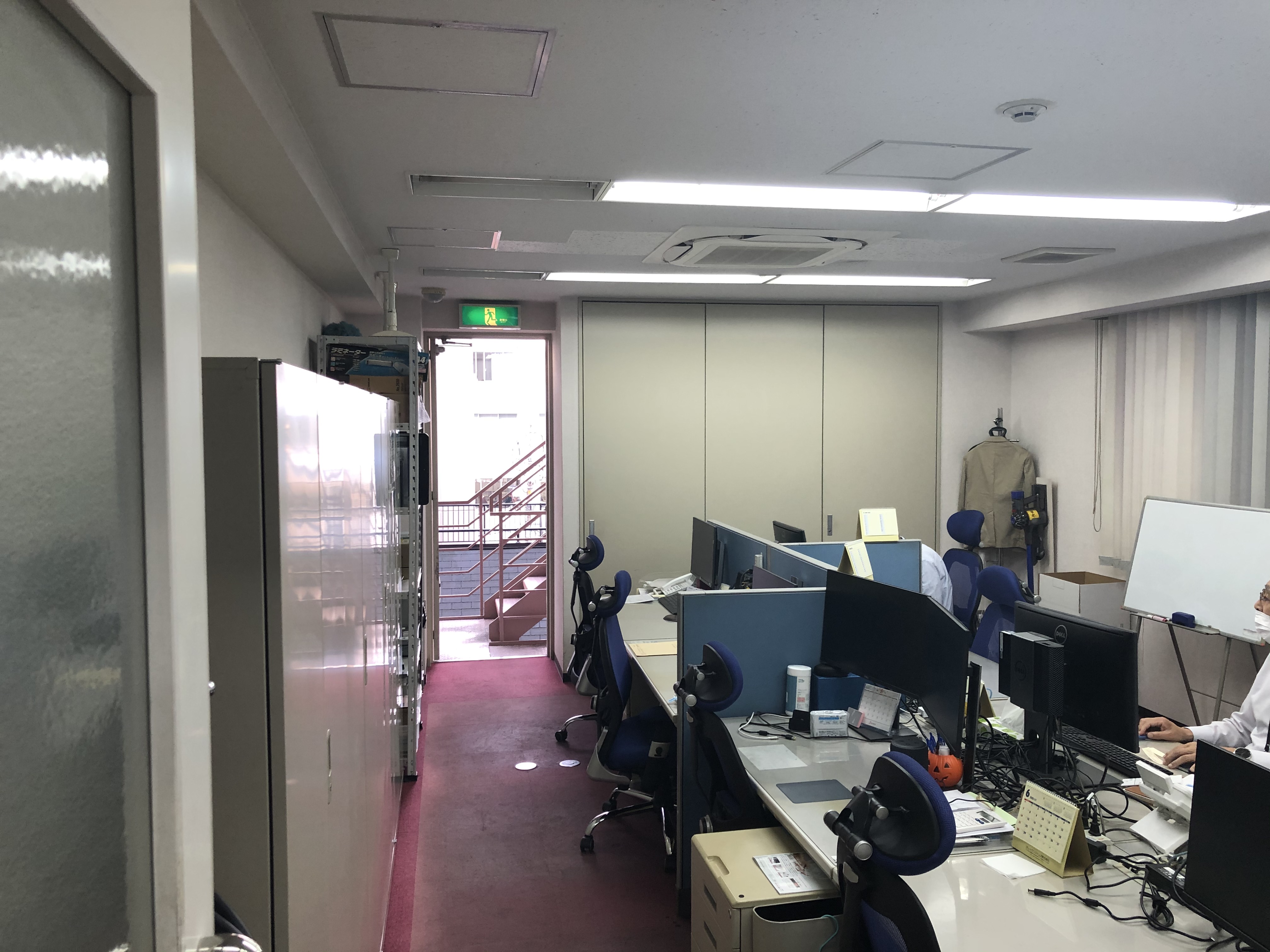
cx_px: 635
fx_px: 1027
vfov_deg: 49.7
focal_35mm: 28
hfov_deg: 63.4
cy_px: 476
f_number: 1.8
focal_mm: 4
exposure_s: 1/33
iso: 25
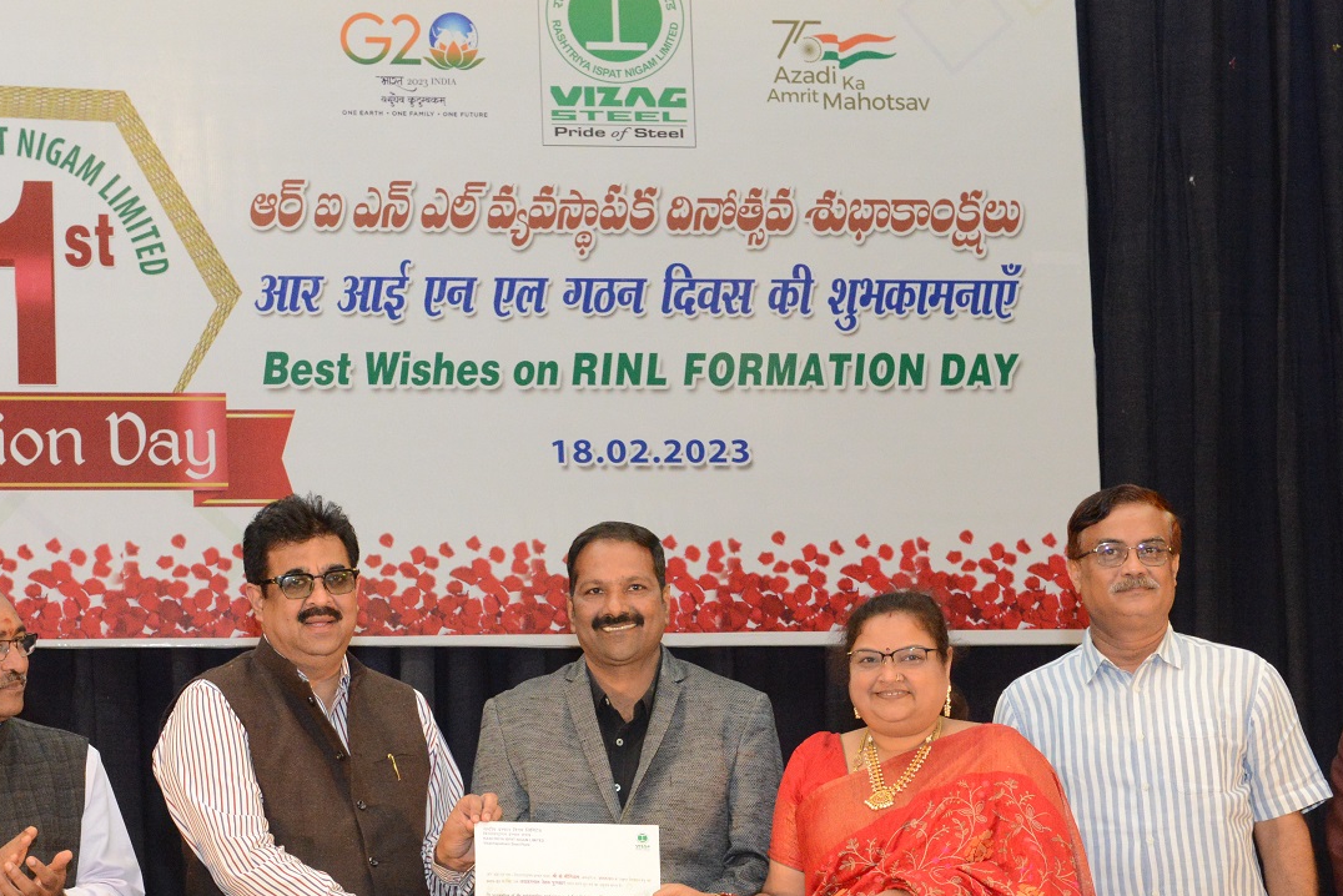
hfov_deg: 25.9
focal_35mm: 78
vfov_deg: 17.3
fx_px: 2910
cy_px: 800
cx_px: 558
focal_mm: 38
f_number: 8
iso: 4000
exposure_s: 1/200
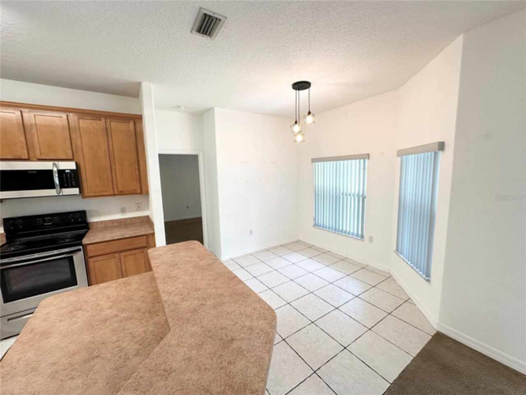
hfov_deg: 102.1
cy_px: 198
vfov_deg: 85.7
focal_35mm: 14
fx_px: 213
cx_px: 263
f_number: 2.2
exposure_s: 1/120
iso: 160
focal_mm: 2.22
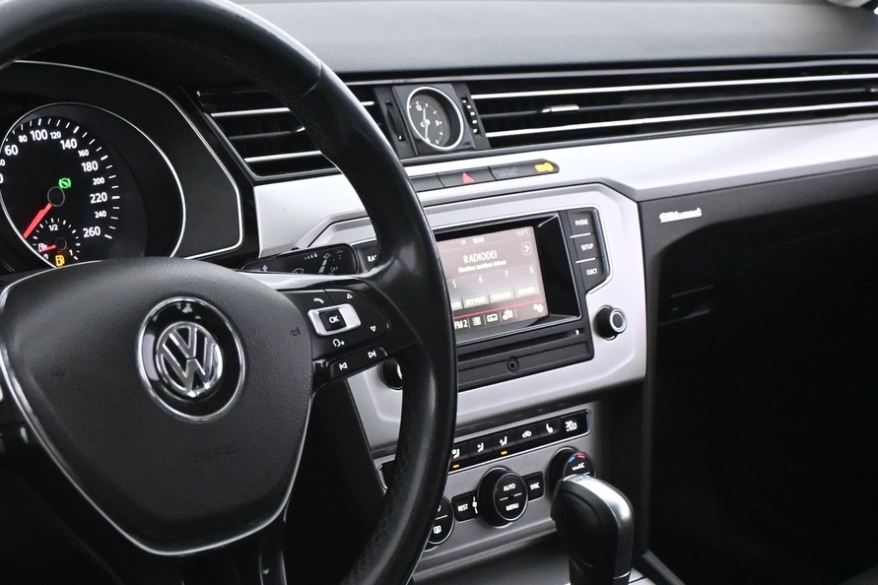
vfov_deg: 22.1
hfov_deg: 32.1
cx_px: 217
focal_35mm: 61
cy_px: 368
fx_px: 1496
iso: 5000
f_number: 4
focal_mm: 22.5
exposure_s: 1/60
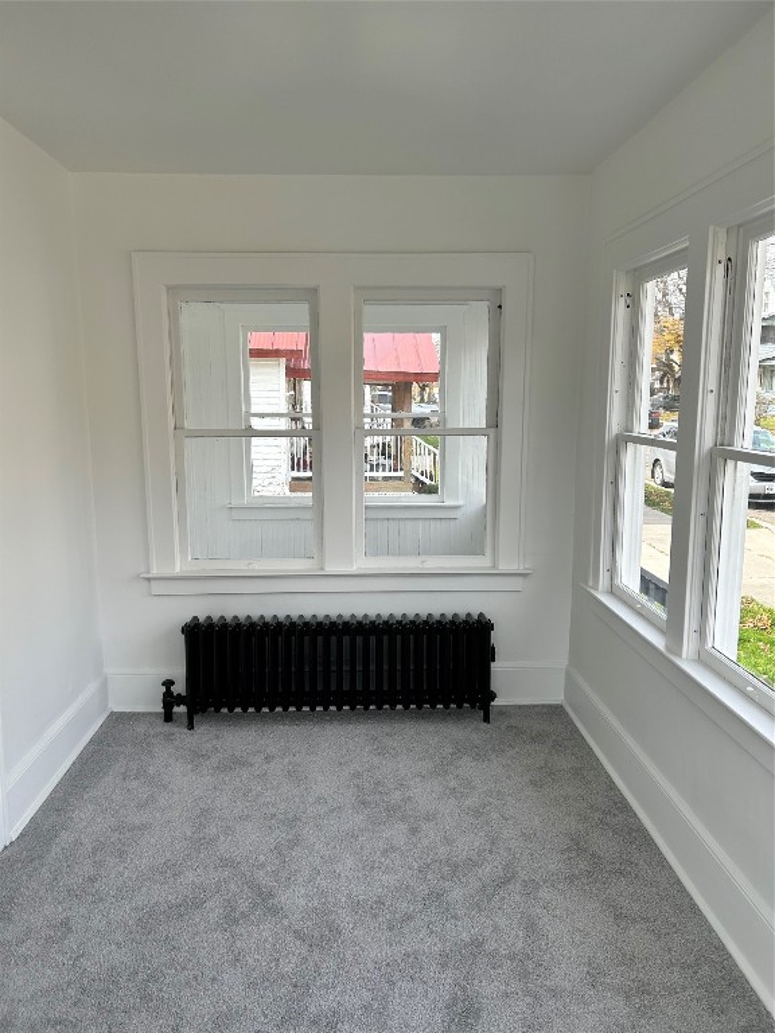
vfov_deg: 67.3
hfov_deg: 53.1
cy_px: 516
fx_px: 776
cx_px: 388
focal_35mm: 26
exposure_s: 1/769
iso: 50
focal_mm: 5.7
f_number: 1.5
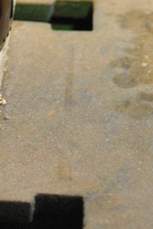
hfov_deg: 5.6
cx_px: -100
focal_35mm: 244
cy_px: -295
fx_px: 1553
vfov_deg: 7.9
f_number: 5
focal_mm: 34
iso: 800
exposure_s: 1/10
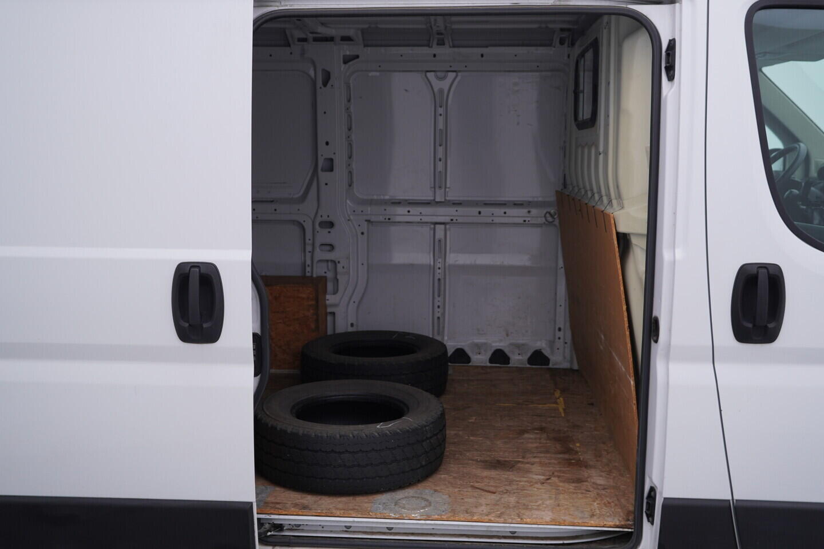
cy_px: 274
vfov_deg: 36.9
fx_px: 824
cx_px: 412
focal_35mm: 36
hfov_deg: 53.1
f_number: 4
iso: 125
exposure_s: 1/80
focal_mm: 24
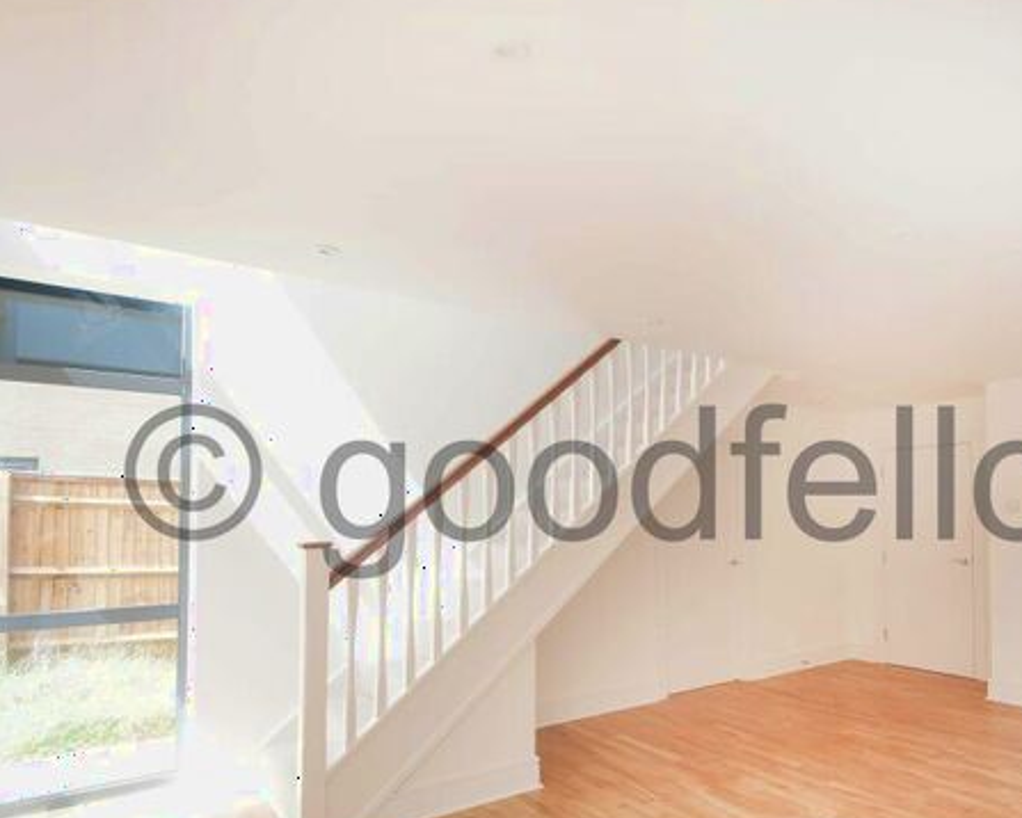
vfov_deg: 62.5
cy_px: 497
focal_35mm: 22
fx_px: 666
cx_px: 686
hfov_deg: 72.6
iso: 160
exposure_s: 1/50
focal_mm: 10
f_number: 6.3
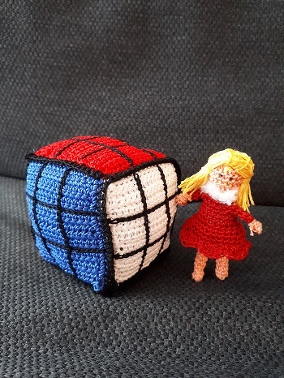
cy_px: 189
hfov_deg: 51.4
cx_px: 142
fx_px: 295
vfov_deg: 65.3
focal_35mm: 27
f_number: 1.9
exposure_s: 1/10
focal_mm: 3.6
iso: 800
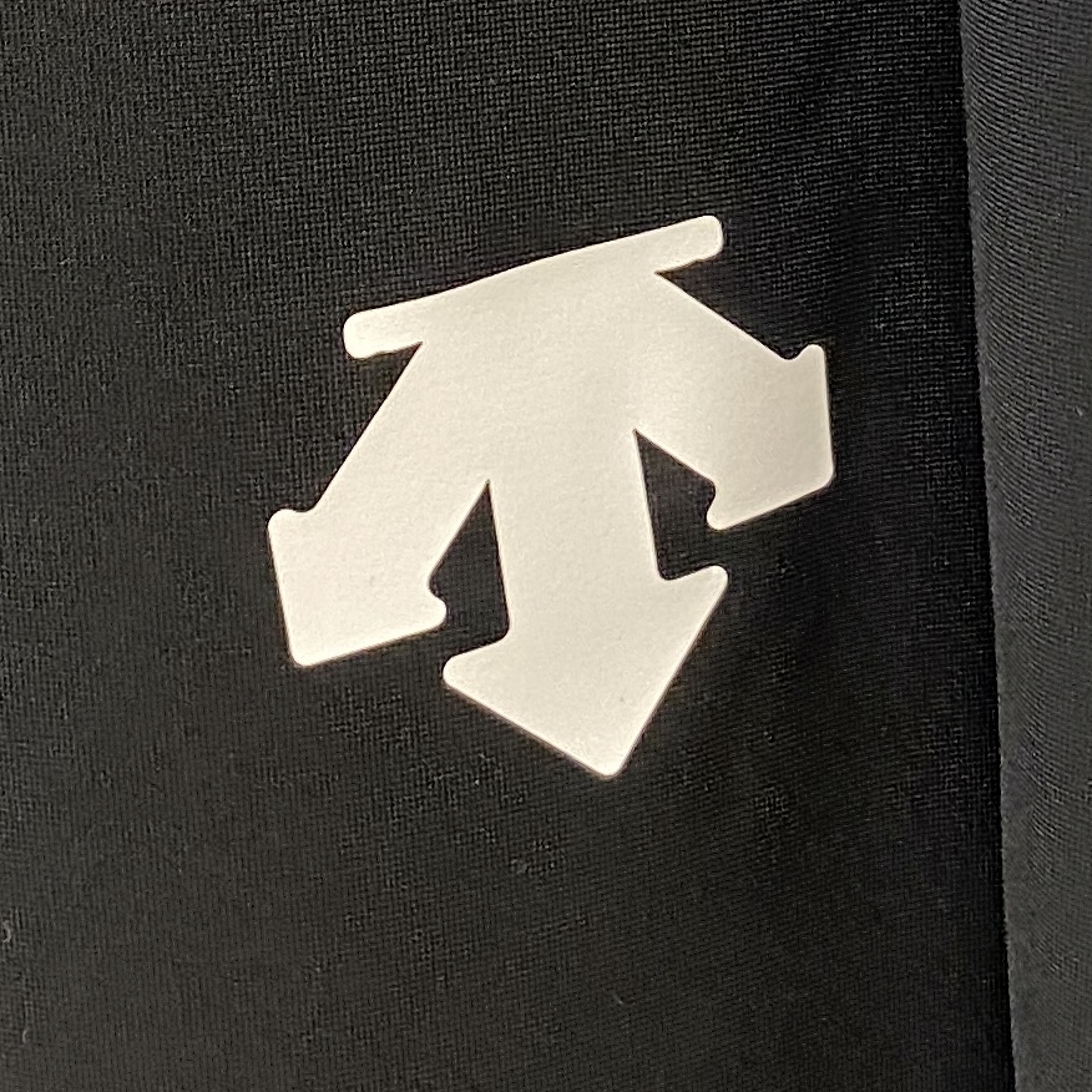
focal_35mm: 31
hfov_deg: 52.5
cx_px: 546
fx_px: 1106
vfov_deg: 52.5
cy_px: 539
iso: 125
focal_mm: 4.25
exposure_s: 1/74
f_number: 1.8
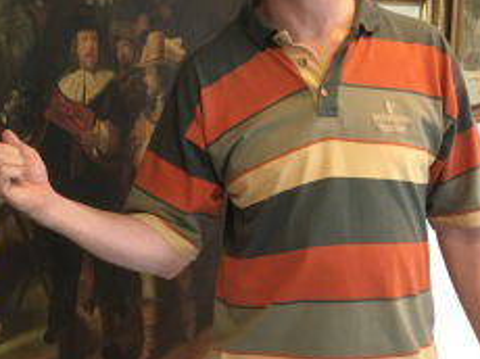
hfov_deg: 30.0
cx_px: 98
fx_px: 873
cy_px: 137
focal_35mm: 63
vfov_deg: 23.2
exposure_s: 1/17
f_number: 2.2
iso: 200
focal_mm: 4.15
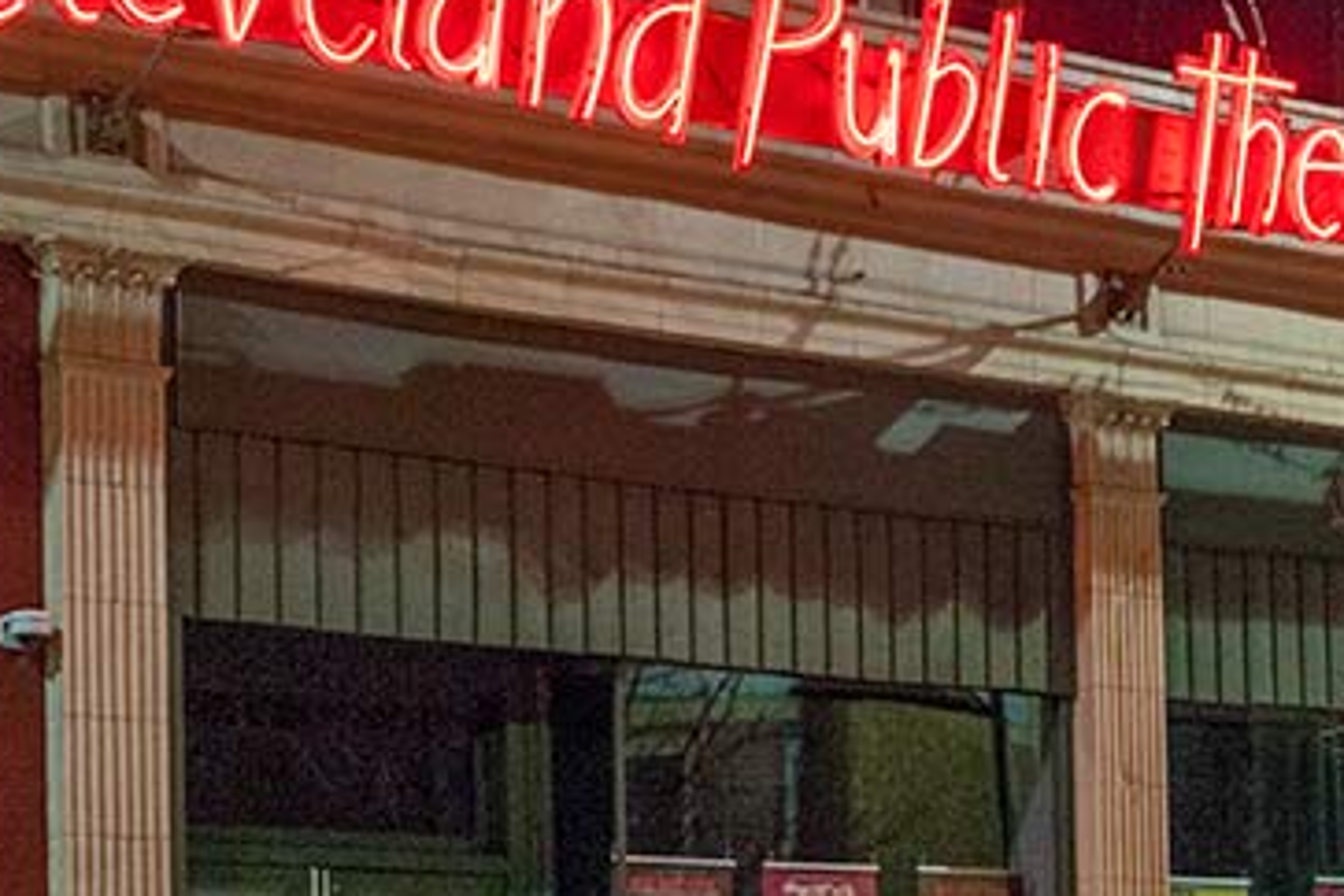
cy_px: 254
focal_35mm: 84
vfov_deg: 16.2
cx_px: 722
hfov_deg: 24.2
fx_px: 3128
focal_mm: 35
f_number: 1.8
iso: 400
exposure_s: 1/160
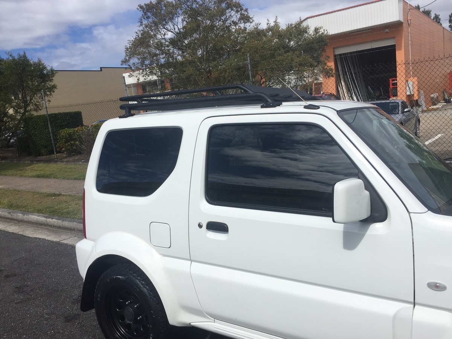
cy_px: 170
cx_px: 226
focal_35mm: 29
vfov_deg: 48.2
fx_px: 379
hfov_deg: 61.7
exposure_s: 1/2475
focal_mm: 4.15
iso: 32
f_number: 2.2
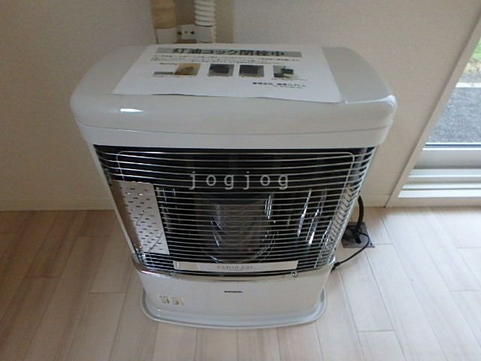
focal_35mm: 21
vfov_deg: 63.4
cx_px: 240
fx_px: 292
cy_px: 180
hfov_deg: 79.0
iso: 800
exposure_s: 1/40
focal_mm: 3.7
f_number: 3.5
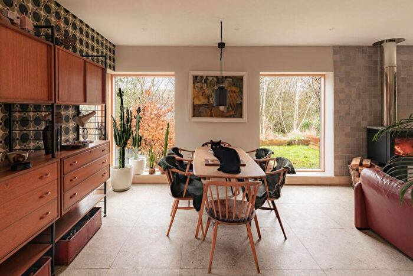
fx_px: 161
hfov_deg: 104.2
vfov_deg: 81.2
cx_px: 206
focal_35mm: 14
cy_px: 138
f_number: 8
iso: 200
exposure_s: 1/25
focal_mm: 14
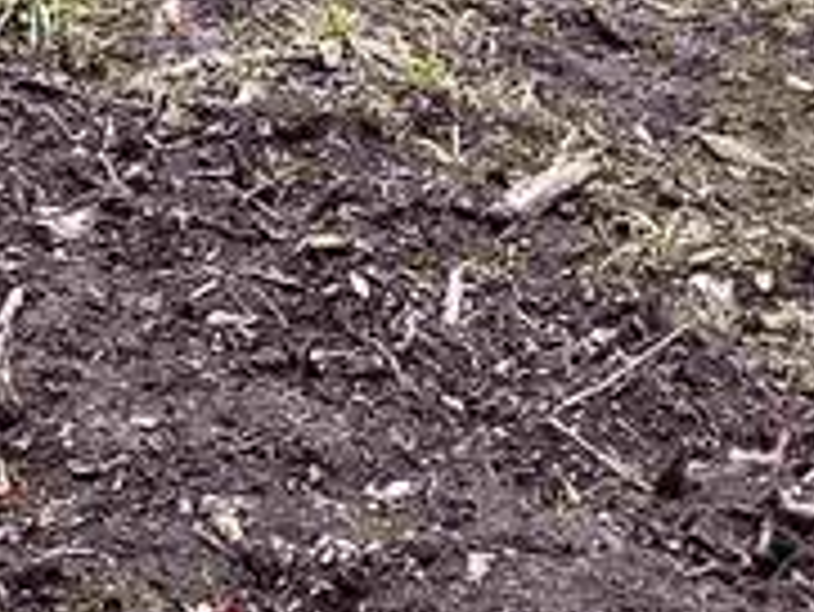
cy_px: -1044
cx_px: -765
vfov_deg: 7.4
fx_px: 4330
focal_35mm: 184
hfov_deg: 10.0
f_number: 1.6
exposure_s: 1/425
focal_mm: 5.1
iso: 50
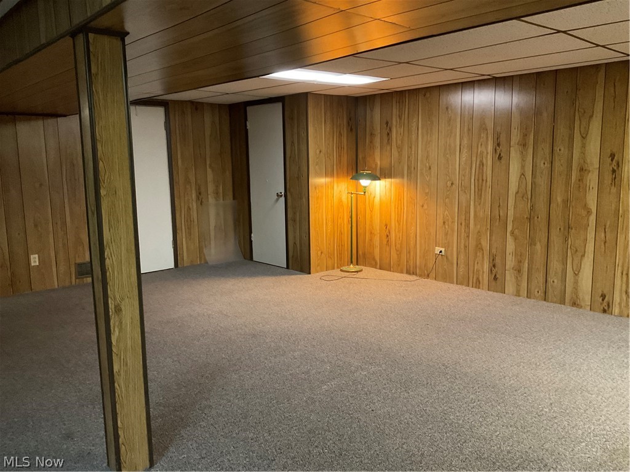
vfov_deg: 48.2
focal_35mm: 29
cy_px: 236
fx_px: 528
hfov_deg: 61.7
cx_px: 315
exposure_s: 1/30
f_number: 1.8
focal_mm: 3
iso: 320
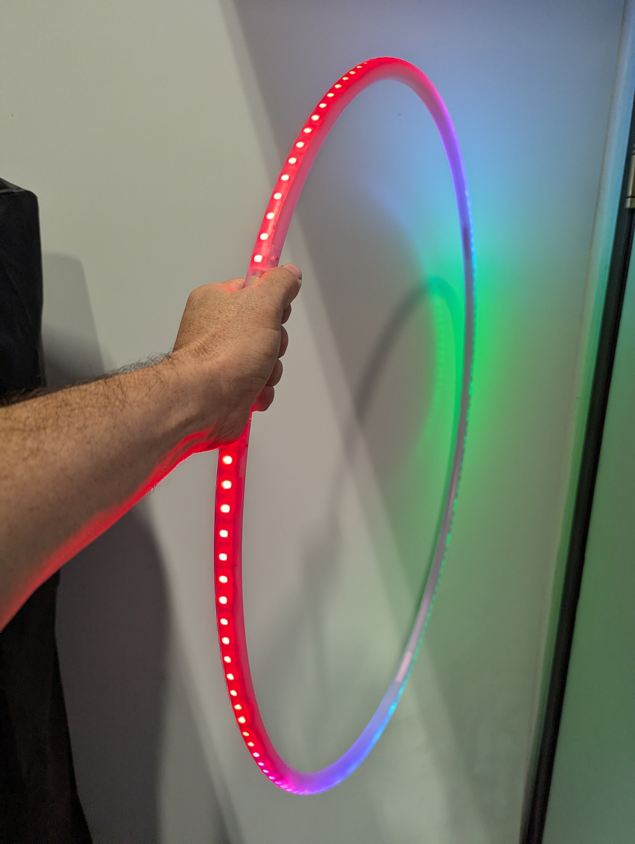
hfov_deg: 56.9
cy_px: 422
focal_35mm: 24
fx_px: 586
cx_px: 318
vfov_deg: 71.5
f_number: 1.85
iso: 119
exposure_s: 1/106
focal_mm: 6.81
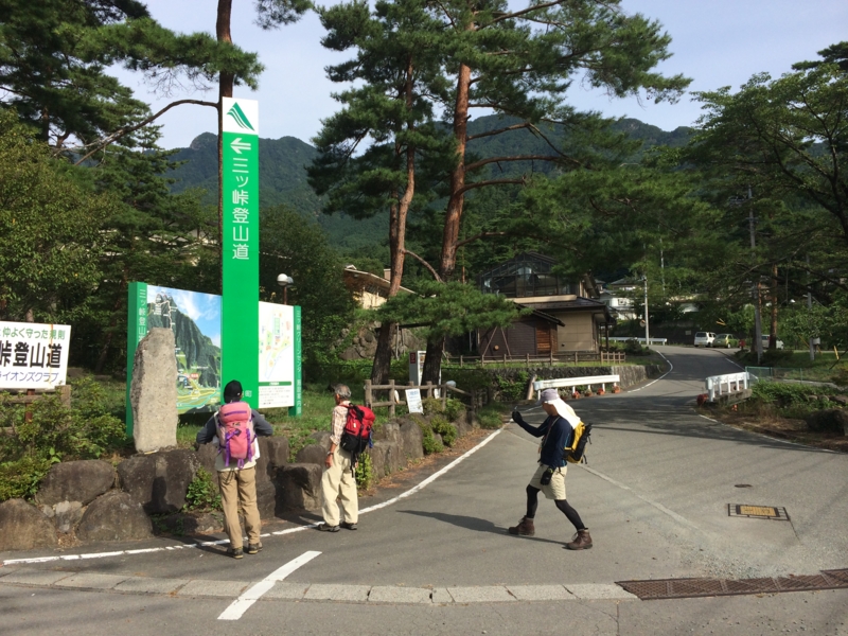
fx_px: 735
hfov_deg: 60.0
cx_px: 424
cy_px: 318
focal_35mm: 30
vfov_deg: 46.8
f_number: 2.2
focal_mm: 4.12
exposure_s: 1/1580
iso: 32
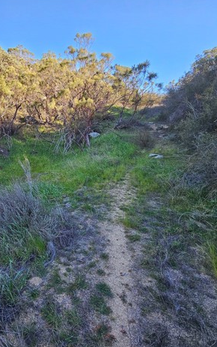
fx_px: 180
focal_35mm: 19
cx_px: 38
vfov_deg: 88.0
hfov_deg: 56.8
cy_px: 173
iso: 50
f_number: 2.2
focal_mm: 2.2
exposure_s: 1/267
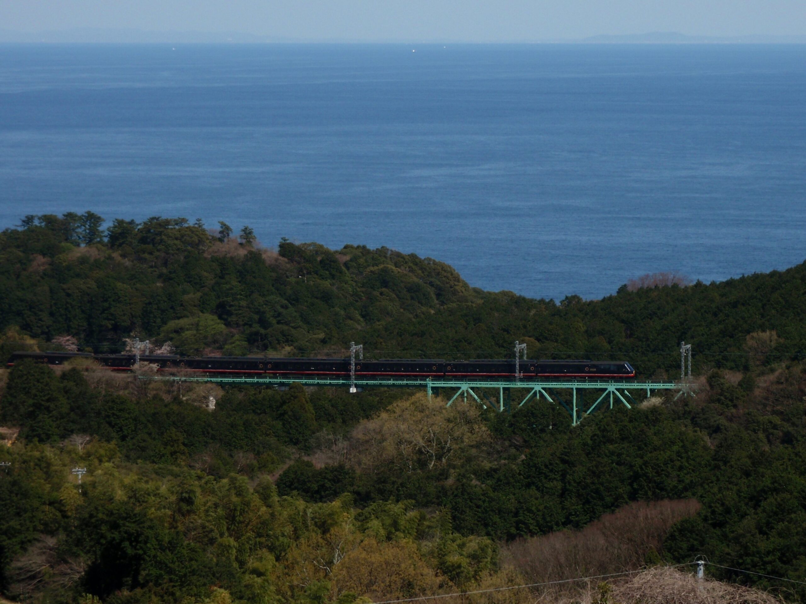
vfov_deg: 12.3
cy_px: 302
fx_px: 2794
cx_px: 403
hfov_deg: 16.4
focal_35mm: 120
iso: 64
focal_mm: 21.57
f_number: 5.5
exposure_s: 1/400
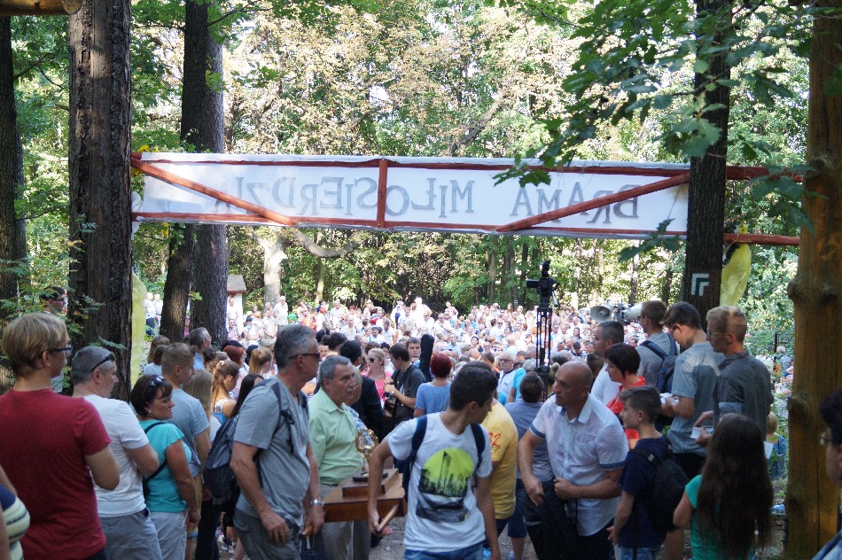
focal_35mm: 39
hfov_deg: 49.6
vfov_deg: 34.2
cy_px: 280
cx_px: 421
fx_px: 912
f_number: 4.5
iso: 500
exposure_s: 1/160
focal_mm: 26
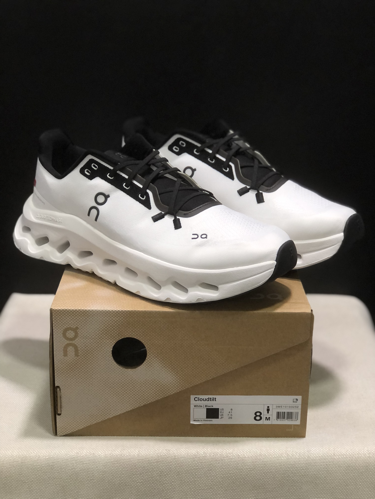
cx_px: 188
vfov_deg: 33.8
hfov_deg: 25.7
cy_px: 250
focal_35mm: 57
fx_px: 823
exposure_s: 1/30
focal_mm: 6.6
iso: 100
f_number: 2.8
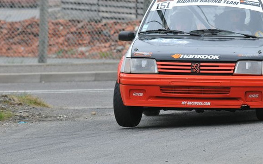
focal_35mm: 447
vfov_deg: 2.9
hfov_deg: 4.7
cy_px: 48
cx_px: 182
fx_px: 3204
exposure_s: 1/800
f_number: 6.3
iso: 800
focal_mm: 210
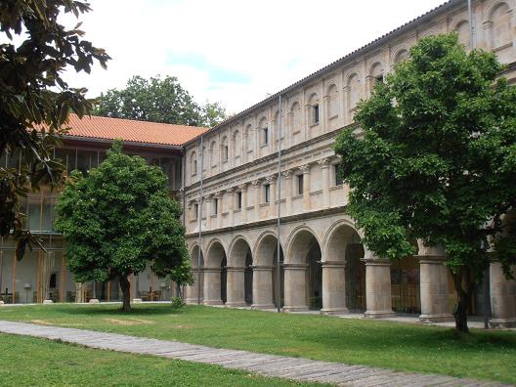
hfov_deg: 42.9
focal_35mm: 44
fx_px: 656
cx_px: 258
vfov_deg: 32.9
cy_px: 194
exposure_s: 1/320
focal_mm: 7.87
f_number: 4.2
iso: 80
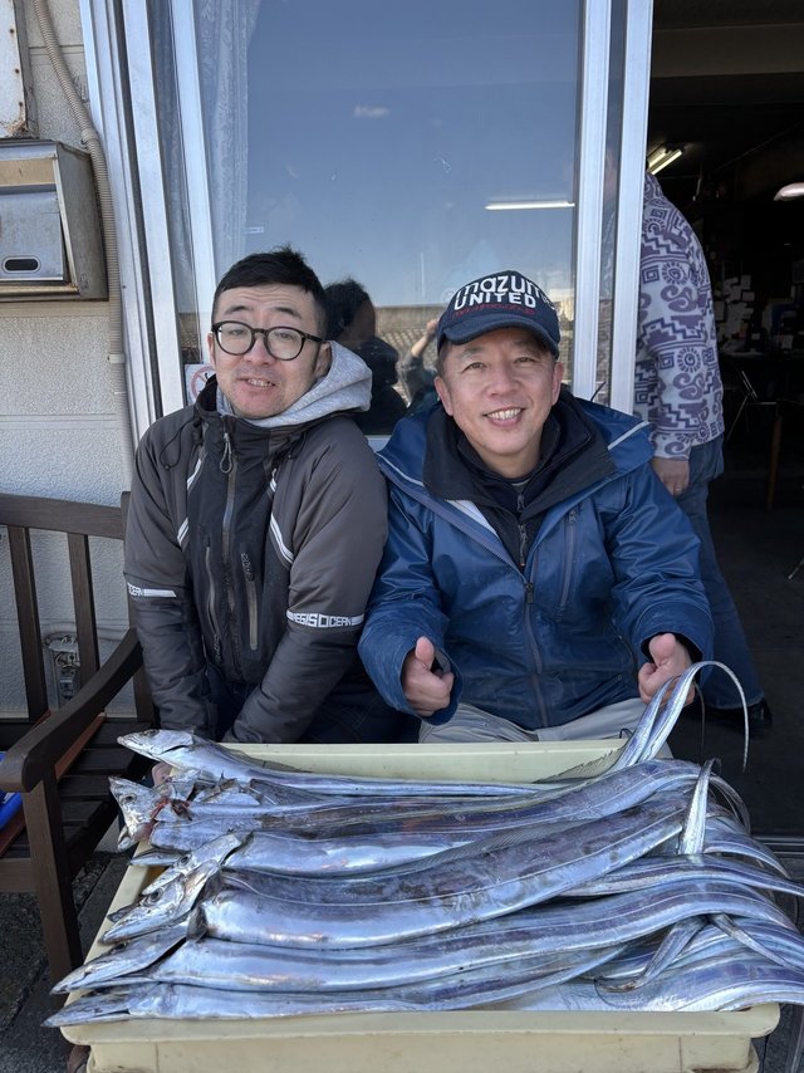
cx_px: 402
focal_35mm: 26
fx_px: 806
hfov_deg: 53.0
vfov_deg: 67.3
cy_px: 536
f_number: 1.6
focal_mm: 5.96
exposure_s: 1/630
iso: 50
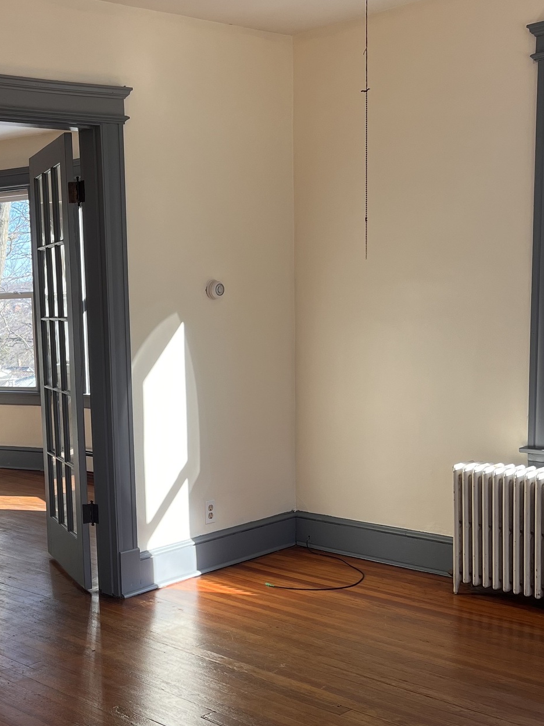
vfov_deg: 39.5
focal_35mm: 48
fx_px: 1006
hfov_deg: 29.4
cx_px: 90
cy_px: 435
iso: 50
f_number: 1.5
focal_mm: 5.7
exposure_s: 1/416
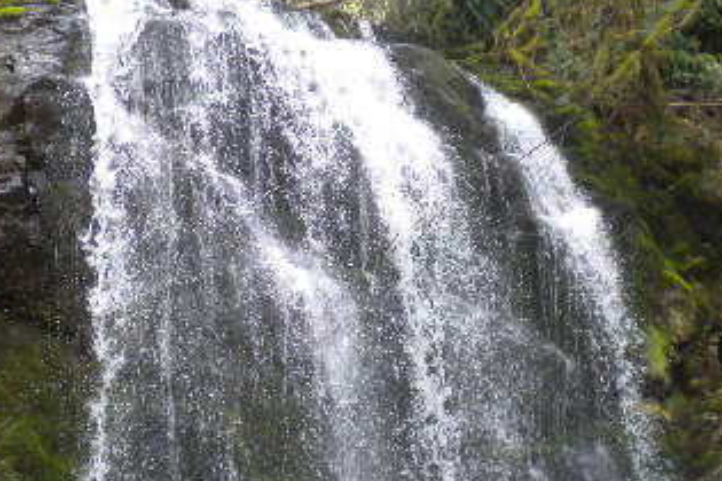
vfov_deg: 18.4
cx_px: 261
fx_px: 1484
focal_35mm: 74
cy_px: 325
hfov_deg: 27.2
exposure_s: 1/442
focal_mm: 6.3
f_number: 3.1
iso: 369
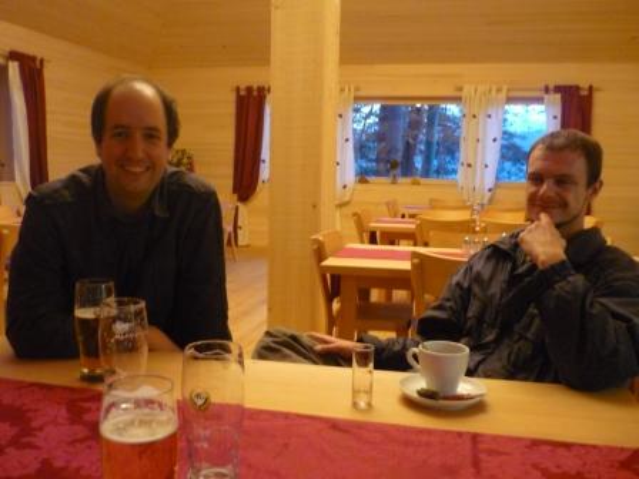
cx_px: 320
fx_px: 609
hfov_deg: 55.4
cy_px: 240
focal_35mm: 33
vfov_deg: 42.9
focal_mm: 5.5
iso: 400
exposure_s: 1/13
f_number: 2.8
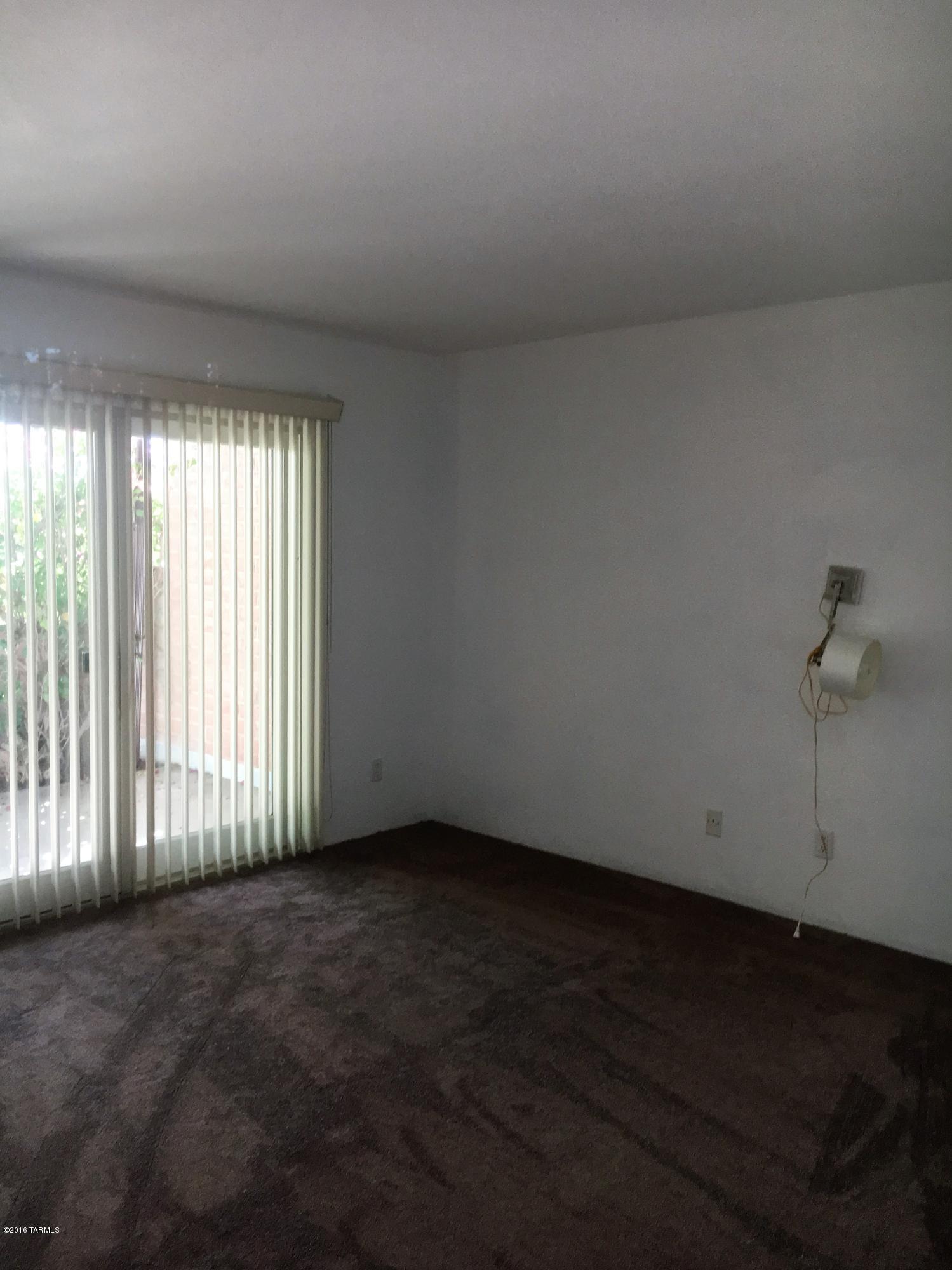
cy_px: 635
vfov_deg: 61.7
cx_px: 476
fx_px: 1064
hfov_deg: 48.2
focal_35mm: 29
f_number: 2.2
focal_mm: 4.15
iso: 125
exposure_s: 1/30
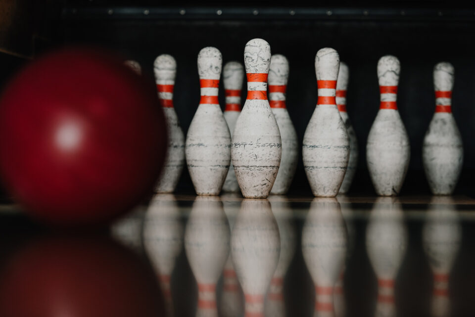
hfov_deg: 16.8
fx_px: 1610
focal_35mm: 122
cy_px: 158
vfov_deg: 11.2
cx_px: 238
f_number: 2.8
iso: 400
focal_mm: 122
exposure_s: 1/100
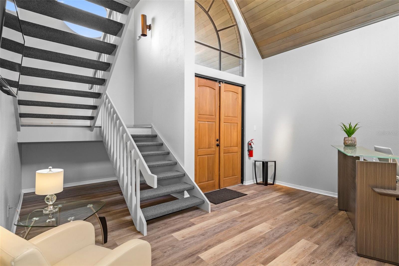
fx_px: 188
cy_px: 133
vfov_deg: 70.4
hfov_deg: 93.3
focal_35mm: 17
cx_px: 200
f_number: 8
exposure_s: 2
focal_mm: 17
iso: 320
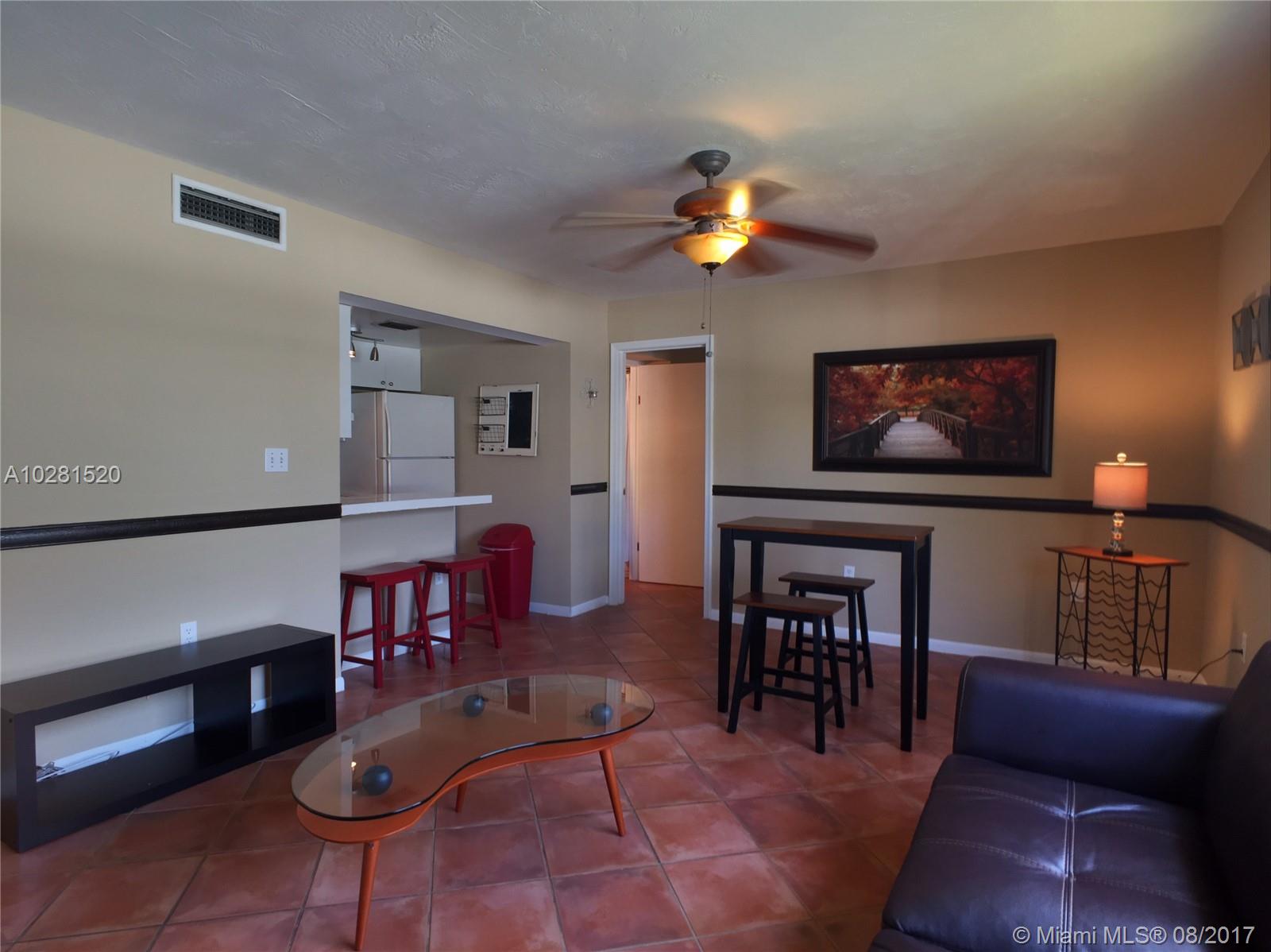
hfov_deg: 61.7
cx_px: 636
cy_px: 476
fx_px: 1064
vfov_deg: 48.2
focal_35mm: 29
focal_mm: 4.15
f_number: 2.2
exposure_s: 1/60
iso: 40
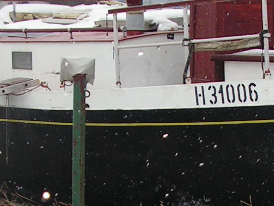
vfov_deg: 11.0
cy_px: 246
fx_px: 1053
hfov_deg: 14.8
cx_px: 180
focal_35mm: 133
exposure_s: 1/400
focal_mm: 6
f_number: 3.2
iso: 100
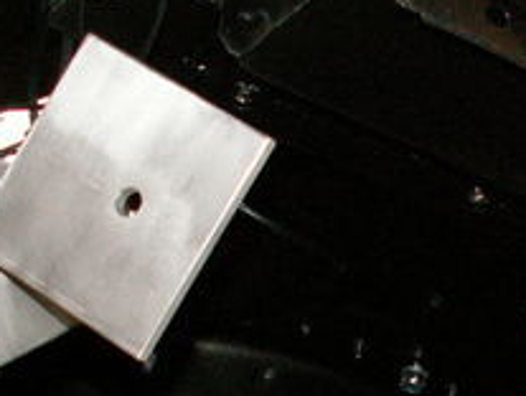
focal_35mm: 108
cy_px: 459
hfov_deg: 17.1
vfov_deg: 13.4
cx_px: 678
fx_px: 1644
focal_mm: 5.86
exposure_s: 1/40
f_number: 2.8
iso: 160
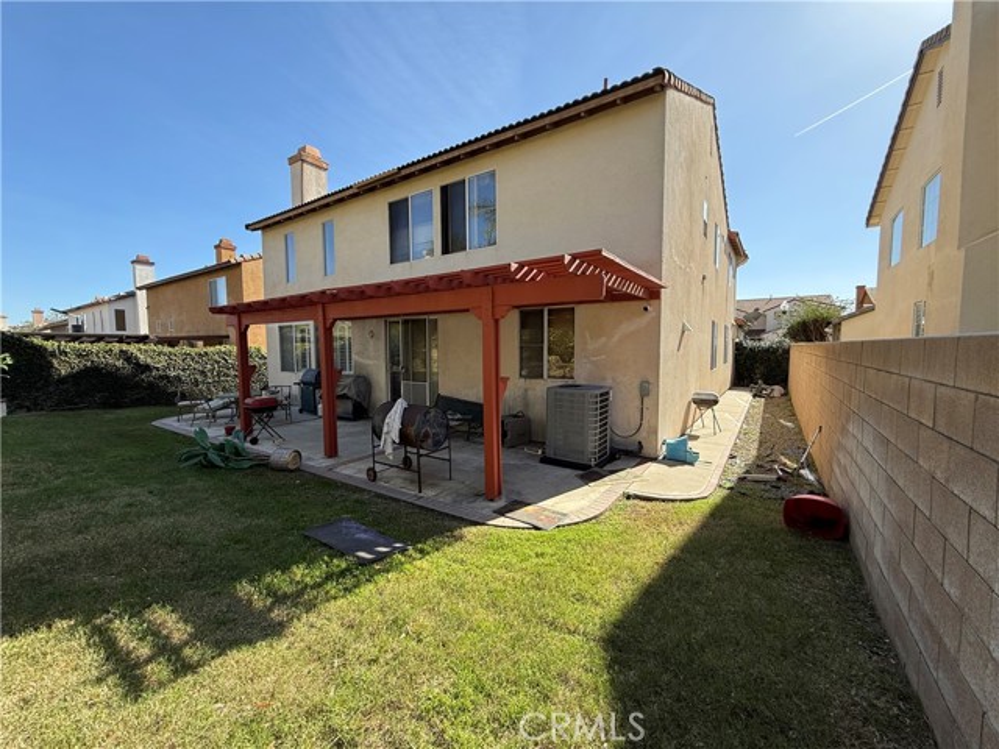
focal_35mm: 14
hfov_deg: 102.1
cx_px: 500
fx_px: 404
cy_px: 374
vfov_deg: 85.7
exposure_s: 1/638
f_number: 2.2
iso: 50
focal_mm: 2.22
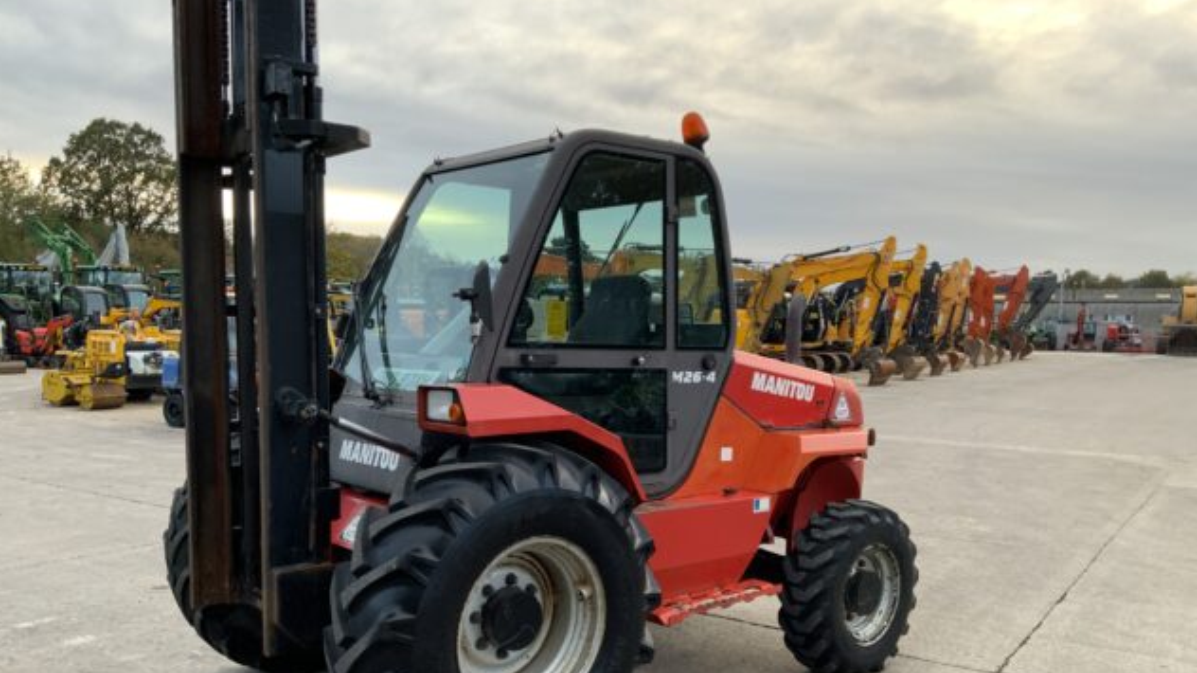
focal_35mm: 32
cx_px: 593
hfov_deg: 61.0
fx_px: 1015
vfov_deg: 36.3
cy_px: 438
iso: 32
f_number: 1.8
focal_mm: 3
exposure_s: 1/122
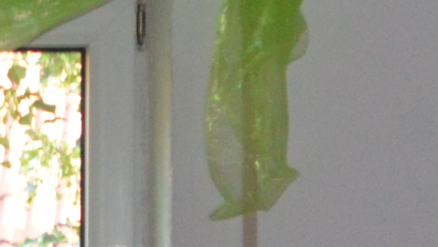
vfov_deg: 4.2
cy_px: 654
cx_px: 50
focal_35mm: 285
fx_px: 3313
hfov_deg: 7.5
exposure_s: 1/60
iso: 1600
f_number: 3.8
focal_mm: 23
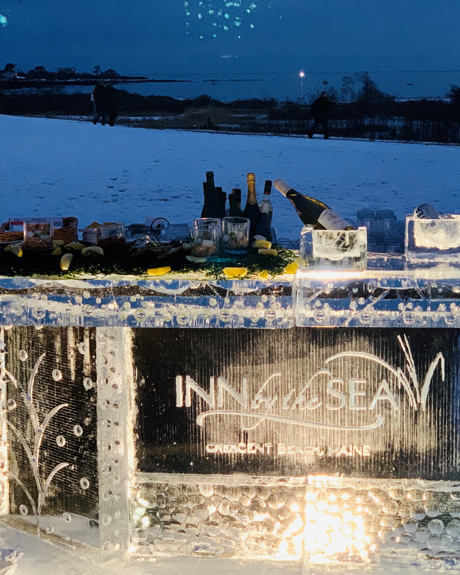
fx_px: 1157
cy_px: 287
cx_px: 281
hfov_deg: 22.4
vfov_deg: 27.9
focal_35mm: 68
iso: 500
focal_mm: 6
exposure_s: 1/40
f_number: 2.4
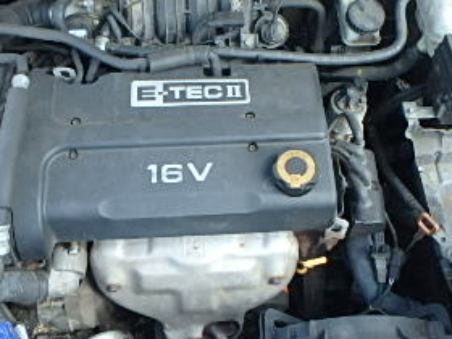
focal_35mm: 48
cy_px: 128
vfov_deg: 30.1
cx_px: 245
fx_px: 627
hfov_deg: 39.6
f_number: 3.5
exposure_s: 1/100
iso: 125
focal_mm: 3.7
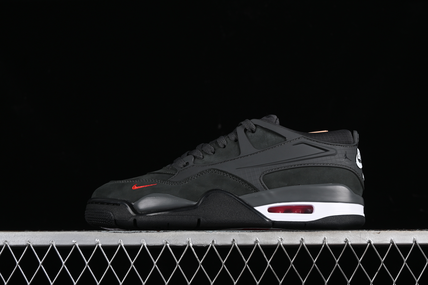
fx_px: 856
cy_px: 142
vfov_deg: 18.9
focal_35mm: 72
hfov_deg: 28.1
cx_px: 214
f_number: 7.1
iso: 160
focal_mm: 48
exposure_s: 1/160
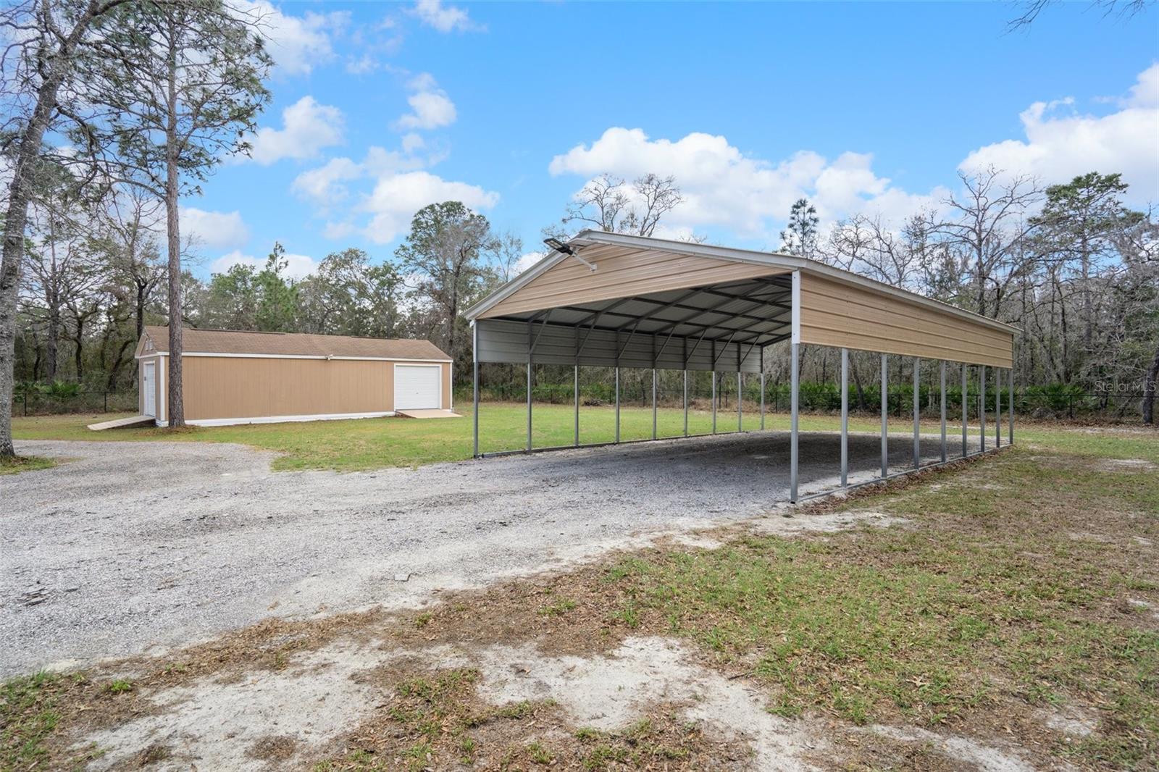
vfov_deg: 67.4
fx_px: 579
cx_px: 580
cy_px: 386
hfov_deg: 90.0
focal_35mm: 18
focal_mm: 18
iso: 320
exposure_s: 1/80
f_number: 8
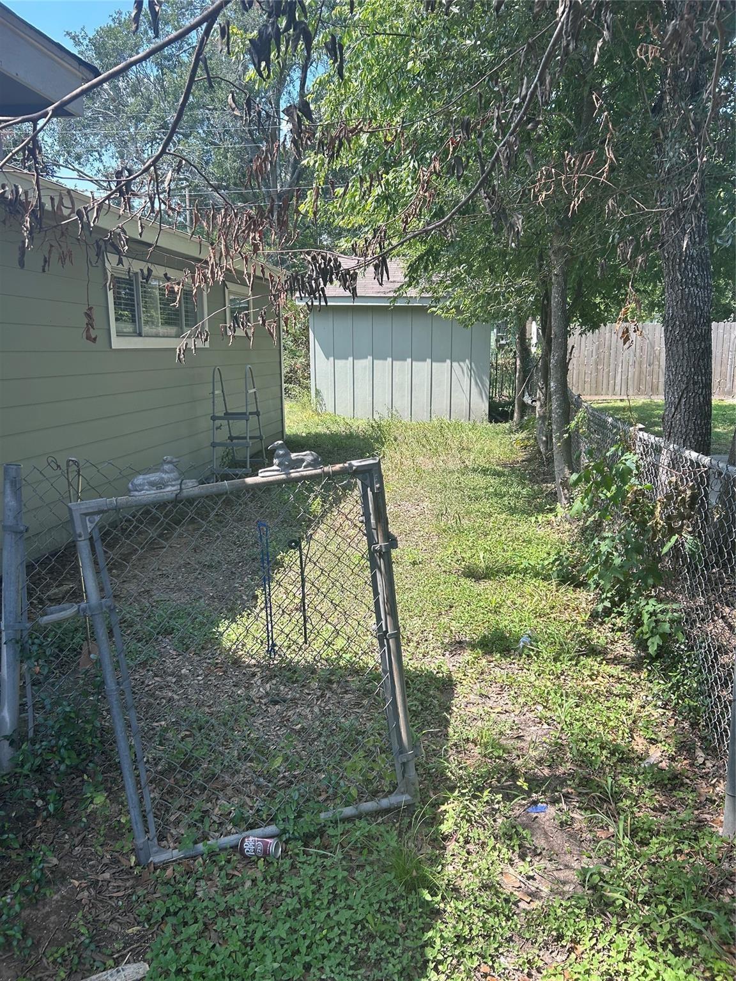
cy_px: 490
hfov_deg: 53.1
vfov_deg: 67.3
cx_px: 368
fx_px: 737
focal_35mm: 26
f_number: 1.5
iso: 50
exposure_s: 1/949
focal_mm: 5.7
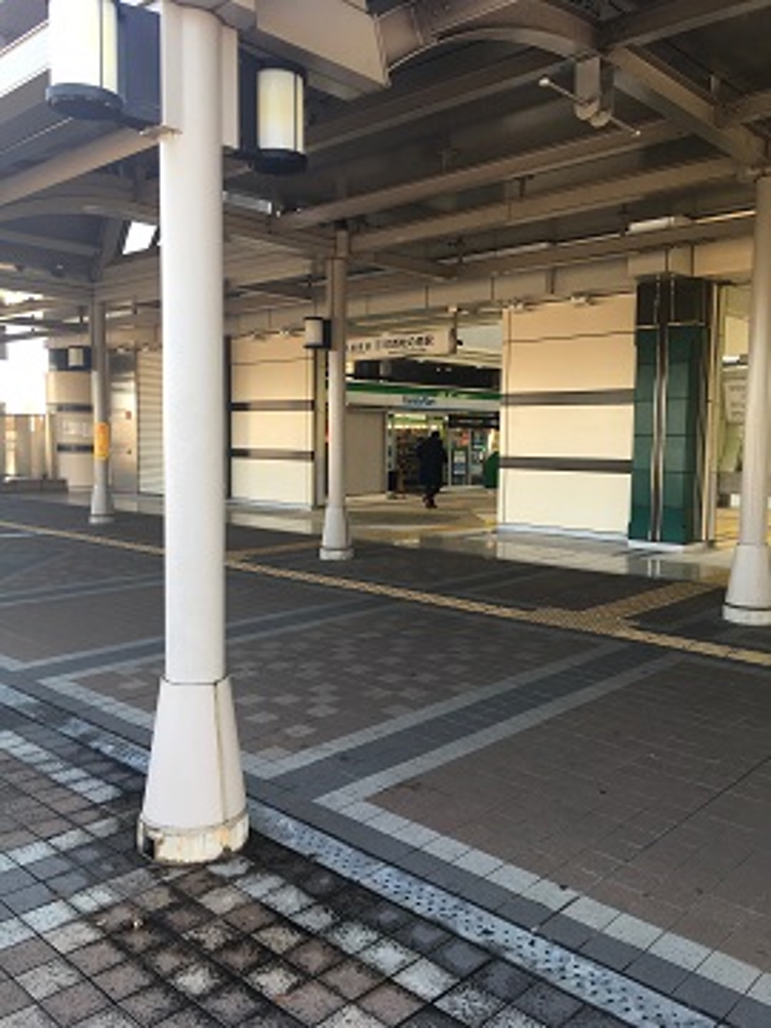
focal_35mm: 29
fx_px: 861
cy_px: 514
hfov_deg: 48.2
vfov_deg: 61.7
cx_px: 386
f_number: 2.2
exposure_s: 1/120
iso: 25
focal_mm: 4.15
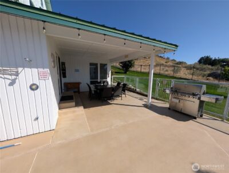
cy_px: 86
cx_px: 114
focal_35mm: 12
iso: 53
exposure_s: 1/4184
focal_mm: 2.02
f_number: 1.7
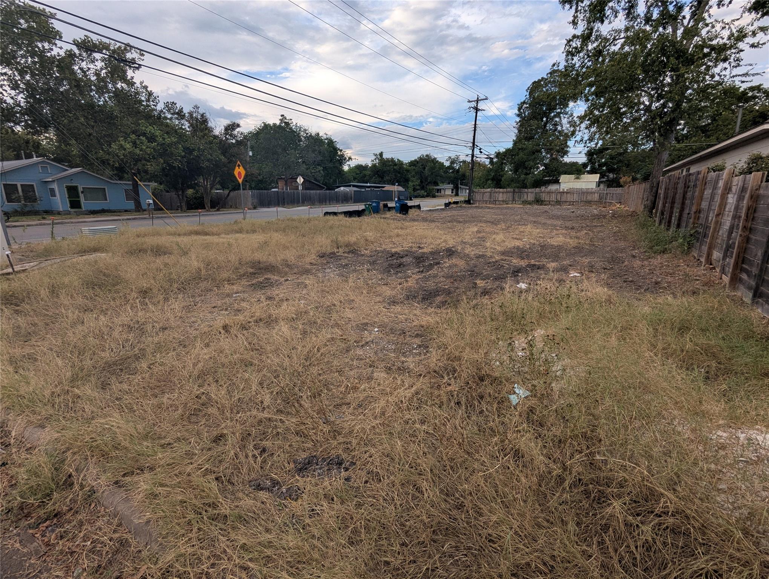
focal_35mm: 16
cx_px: 384
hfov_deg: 94.4
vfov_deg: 78.2
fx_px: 356
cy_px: 290
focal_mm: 2.35
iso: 47
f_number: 2.2
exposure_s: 1/509
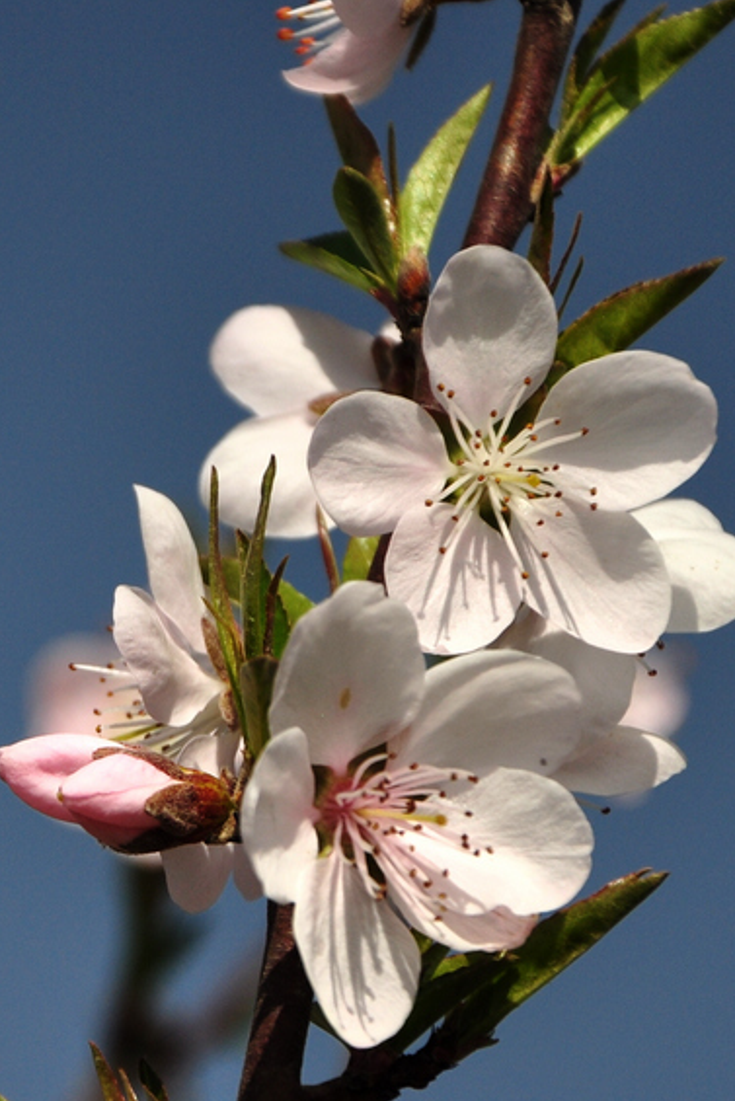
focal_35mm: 251
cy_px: 748
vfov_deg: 8.2
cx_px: 493
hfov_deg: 5.5
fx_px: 7675
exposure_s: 1/500
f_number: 5.6
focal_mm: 105
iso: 200
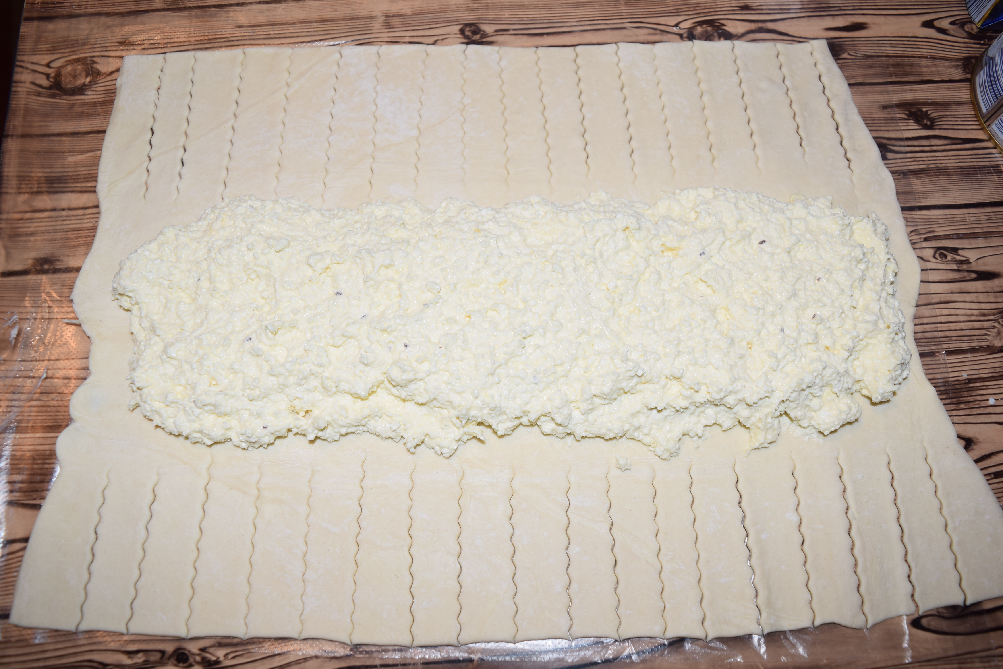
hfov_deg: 67.4
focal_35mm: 27
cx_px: 502
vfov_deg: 48.0
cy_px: 334
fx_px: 752
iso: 280
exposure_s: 1/100
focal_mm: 18
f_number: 5
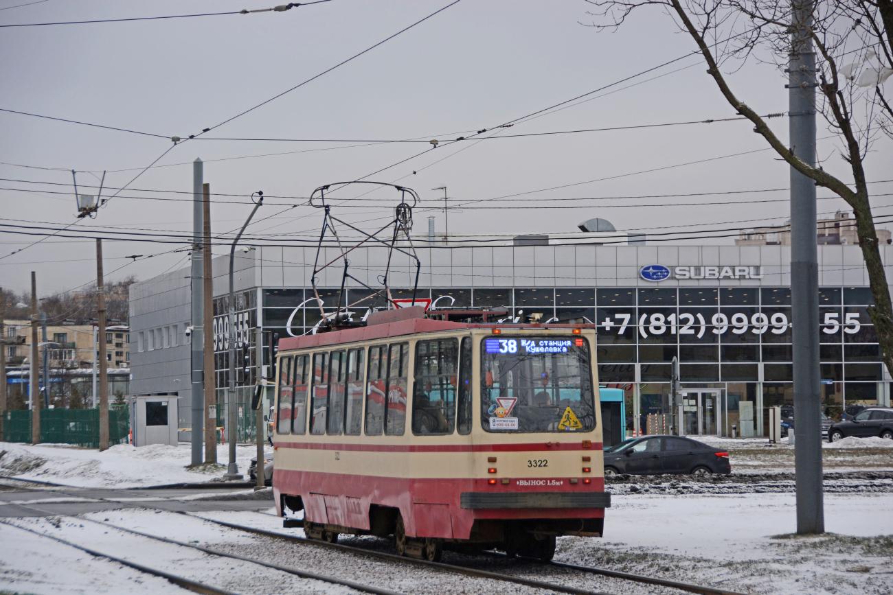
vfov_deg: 10.2
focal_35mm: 135
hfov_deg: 15.2
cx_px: 446
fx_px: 3349
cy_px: 298
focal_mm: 90
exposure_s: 1/125
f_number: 5.3
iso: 125
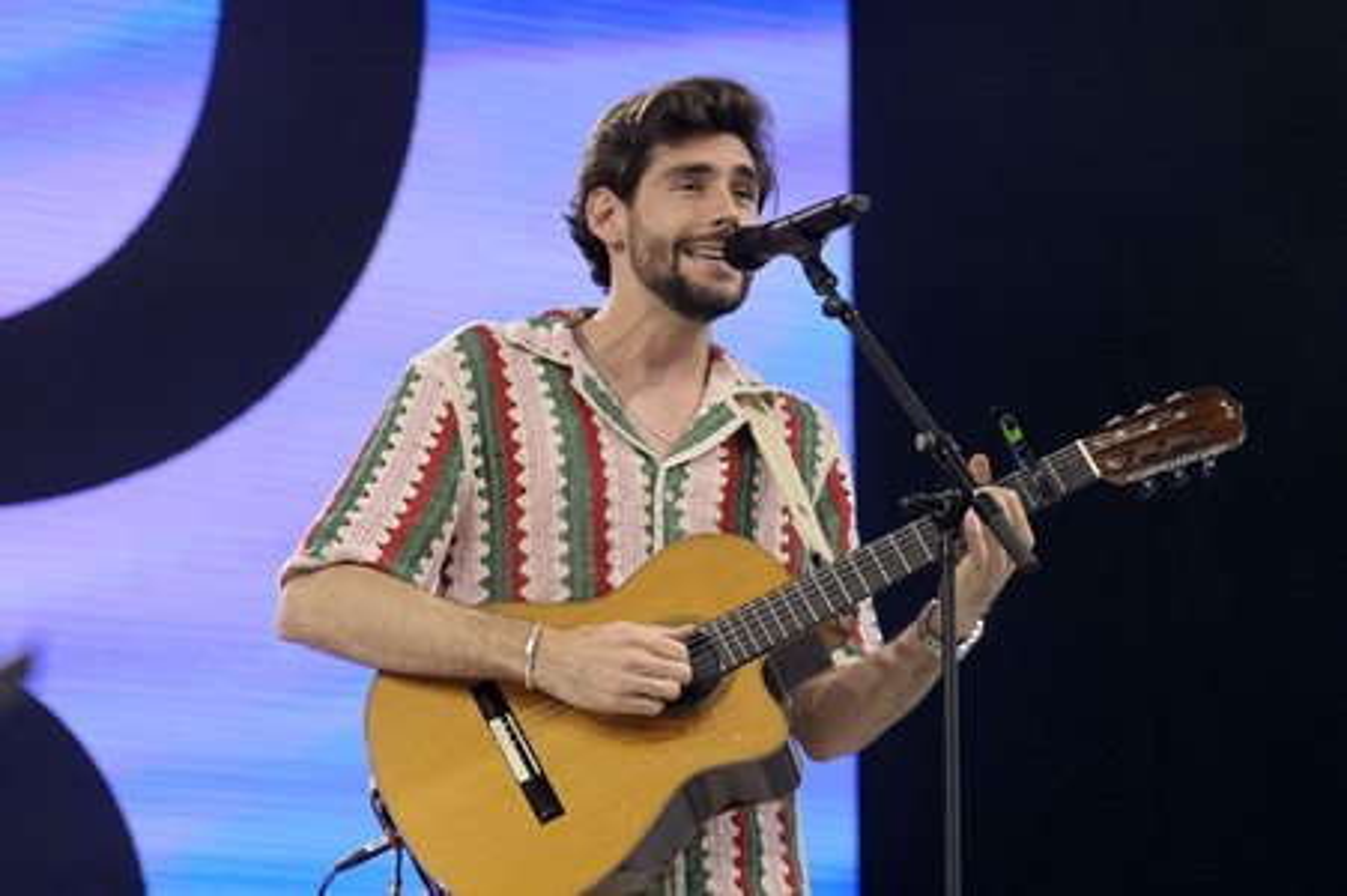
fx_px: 7478
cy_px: 448
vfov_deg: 6.9
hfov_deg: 10.3
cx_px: 674
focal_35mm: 200
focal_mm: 200
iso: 4000
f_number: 6.3
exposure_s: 1/1600
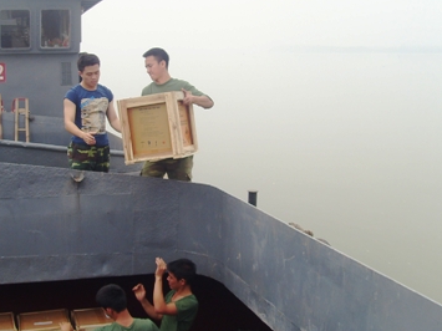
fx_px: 702
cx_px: 143
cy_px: 145
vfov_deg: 26.5
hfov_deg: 34.6
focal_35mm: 55
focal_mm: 6.6
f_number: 3.5
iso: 80
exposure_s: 1/250
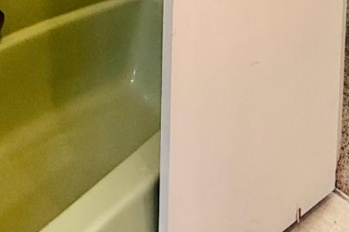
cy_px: -258
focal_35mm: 56
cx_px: 174
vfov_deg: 16.7
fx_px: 543
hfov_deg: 35.6
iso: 250
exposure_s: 1/60
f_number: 2.2
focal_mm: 2.22
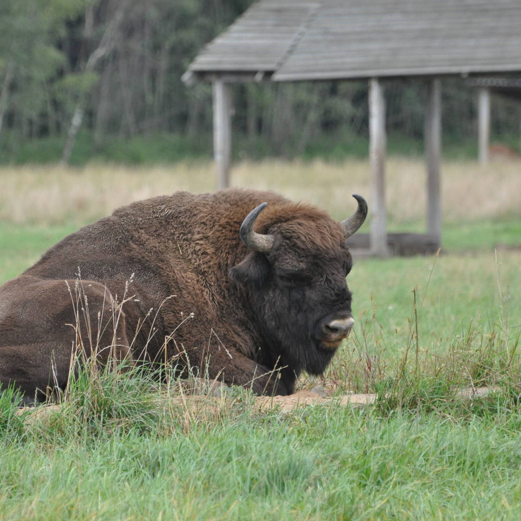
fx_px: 9825
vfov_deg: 3.0
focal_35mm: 577
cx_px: 206
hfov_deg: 3.0
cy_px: 260
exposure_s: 1/1000
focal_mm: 300
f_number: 5.6
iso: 800
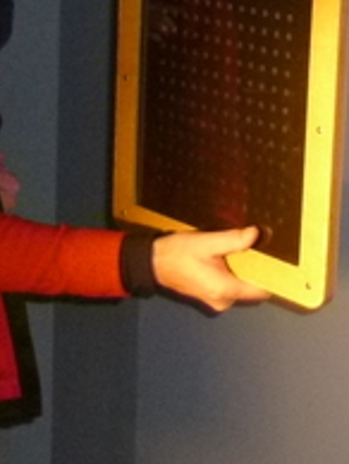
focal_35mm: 103
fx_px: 1382
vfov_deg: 18.8
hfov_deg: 14.4
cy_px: 67
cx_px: 191
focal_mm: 4.5
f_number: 3.1
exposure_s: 1/60
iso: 400
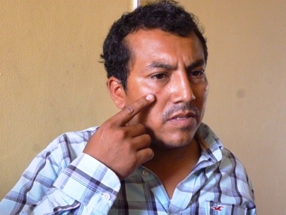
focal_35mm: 48
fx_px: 397
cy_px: 108
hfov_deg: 39.7
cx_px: 143
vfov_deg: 30.3
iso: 800
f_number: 4
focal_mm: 8.6
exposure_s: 1/50
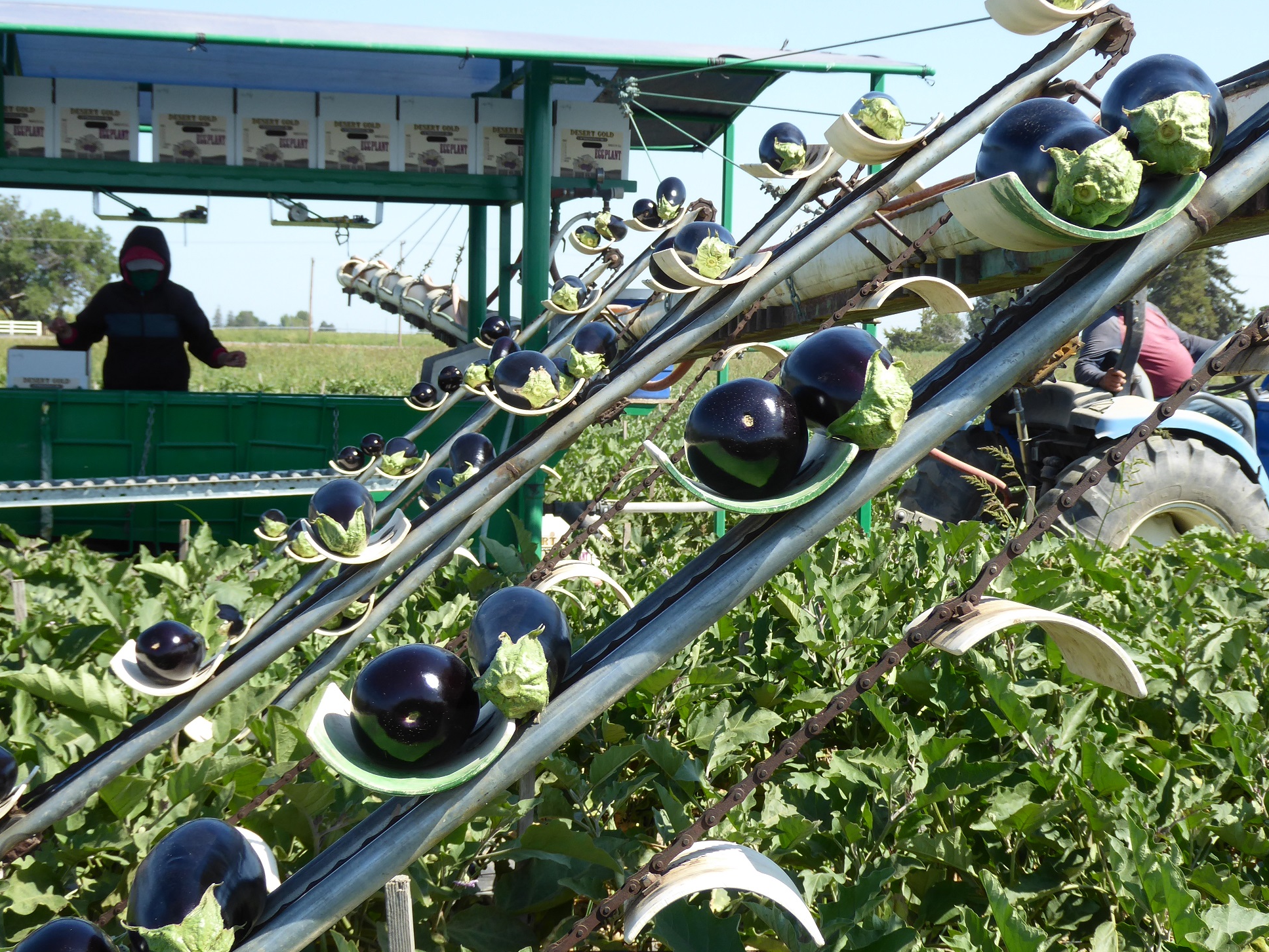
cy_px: 466
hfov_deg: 31.2
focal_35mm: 62
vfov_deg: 23.7
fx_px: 2273
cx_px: 649
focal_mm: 10.3
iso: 80
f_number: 4.2
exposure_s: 1/250
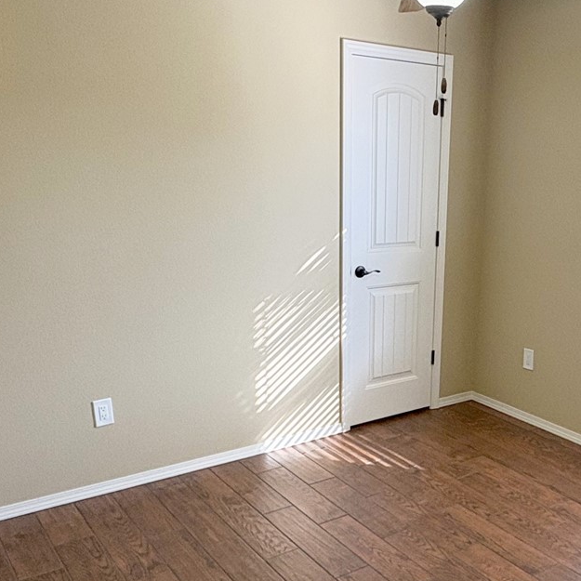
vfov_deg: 43.6
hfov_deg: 42.7
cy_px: 350
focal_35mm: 38
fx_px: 722
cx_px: 426
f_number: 2.2
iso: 160
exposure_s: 1/99
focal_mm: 2.22
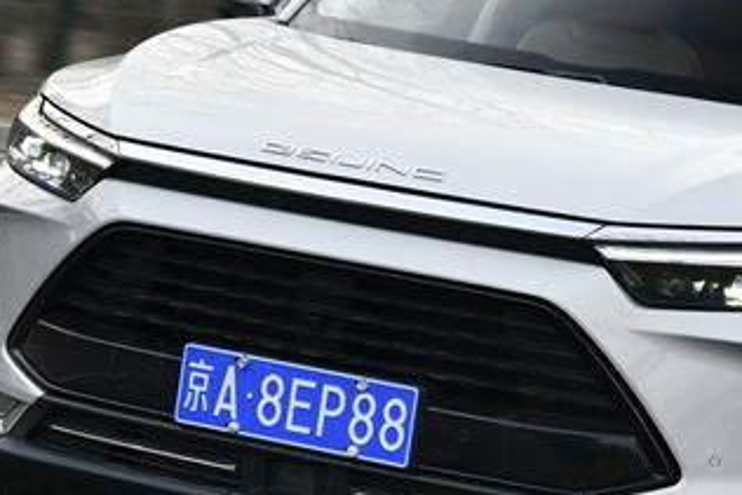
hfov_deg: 12.7
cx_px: 517
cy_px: 379
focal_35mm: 162
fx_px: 3340
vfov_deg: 8.5
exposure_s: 1/80
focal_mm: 40
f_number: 5.6
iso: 100
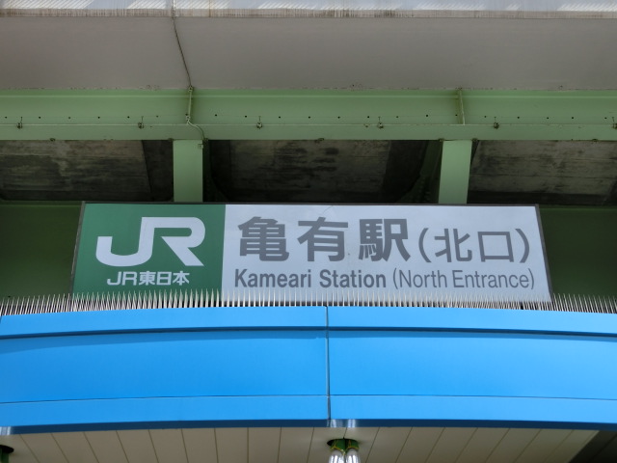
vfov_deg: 28.0
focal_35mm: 52
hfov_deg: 36.8
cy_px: 232
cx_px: 308
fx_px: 927
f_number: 4.7
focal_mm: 9.3
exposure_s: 1/400
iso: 80
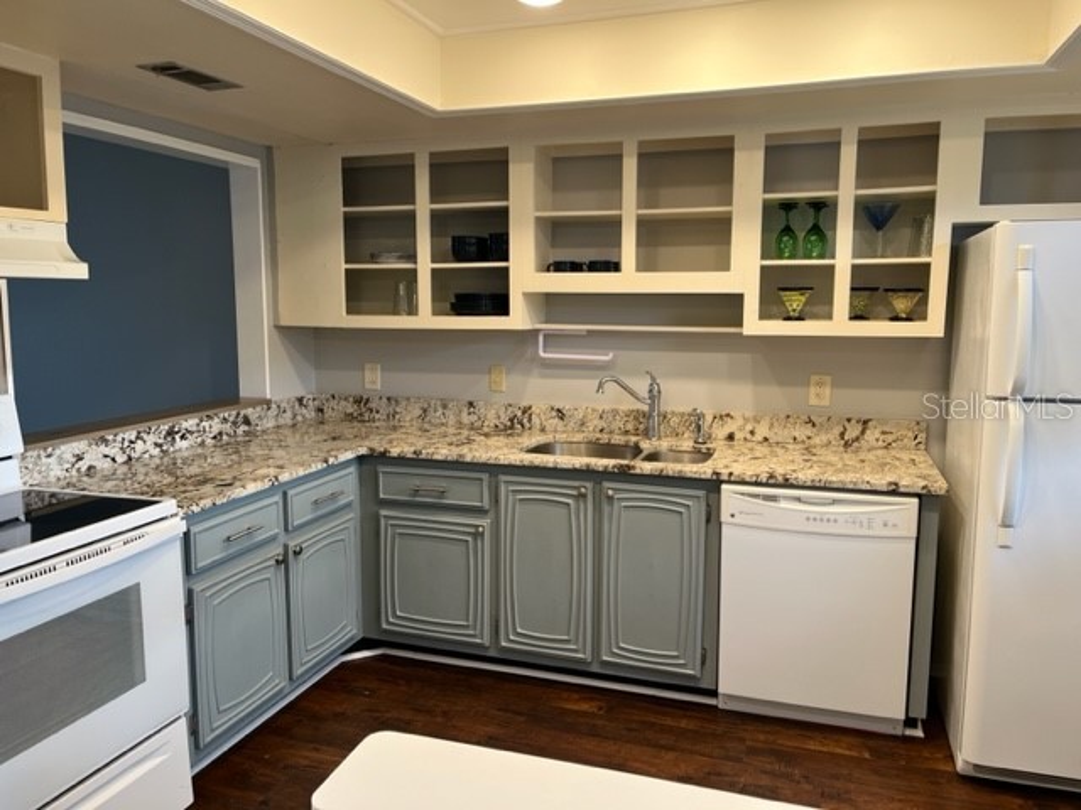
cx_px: 540
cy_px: 405
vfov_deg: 53.1
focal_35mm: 26
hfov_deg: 67.3
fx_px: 812
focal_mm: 5.1
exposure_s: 1/60
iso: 80
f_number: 1.6
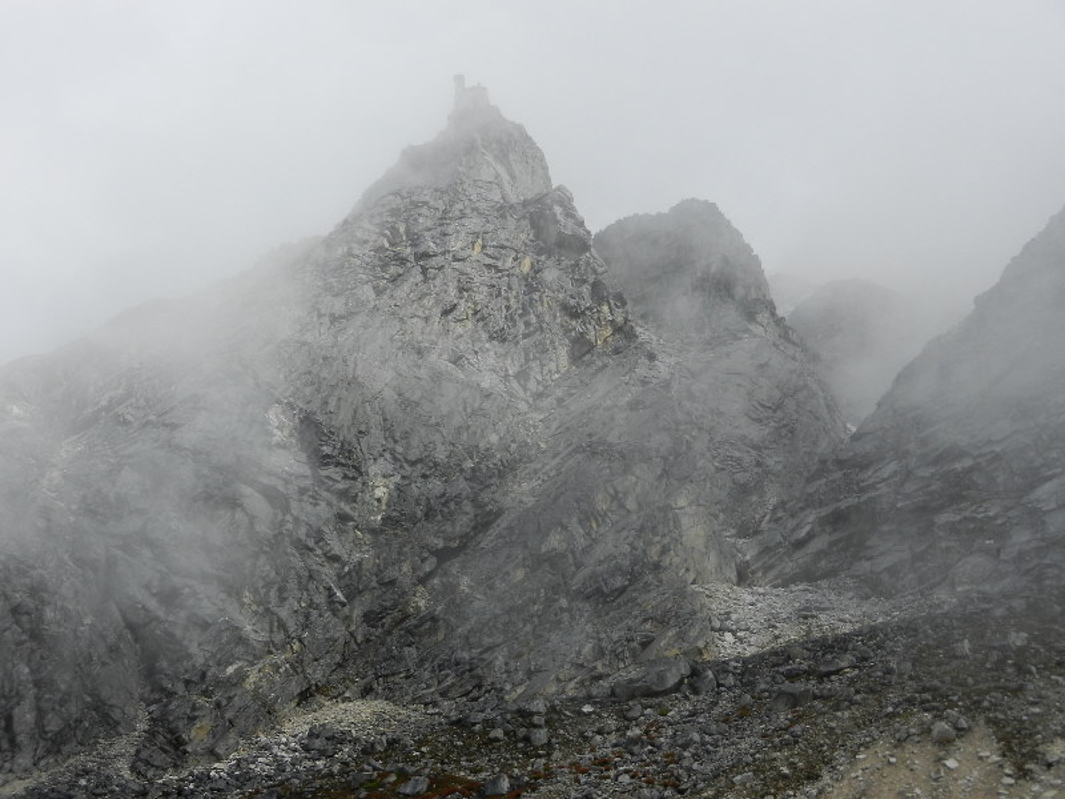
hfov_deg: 28.6
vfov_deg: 21.6
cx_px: 532
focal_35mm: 68
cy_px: 400
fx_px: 2092
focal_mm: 12.3
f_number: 4.6
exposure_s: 1/1000
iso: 160
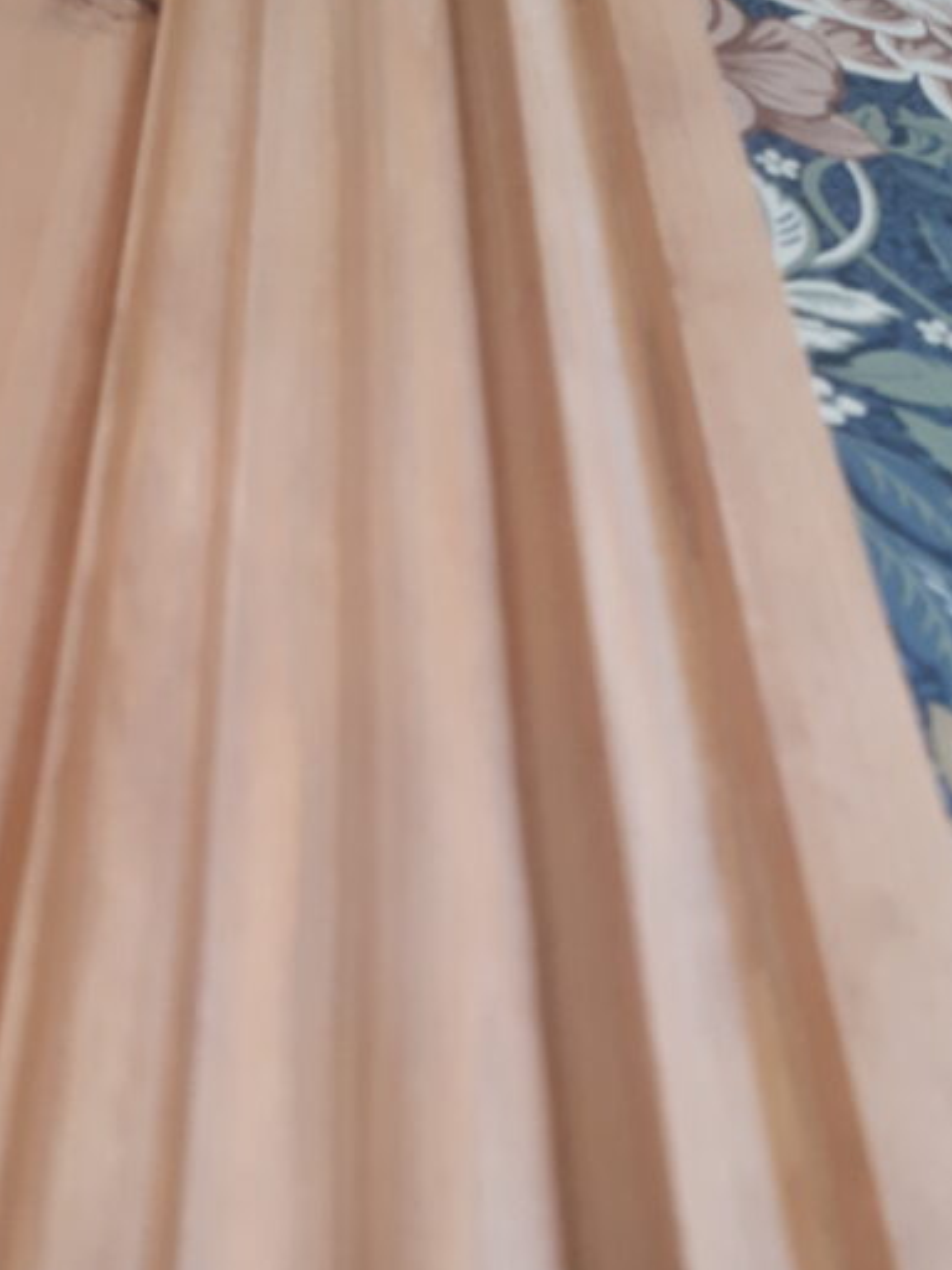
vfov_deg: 35.3
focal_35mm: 54
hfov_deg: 27.0
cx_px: 374
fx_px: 1980
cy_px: 804
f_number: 1.9
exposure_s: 1/25
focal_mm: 3.6
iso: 160
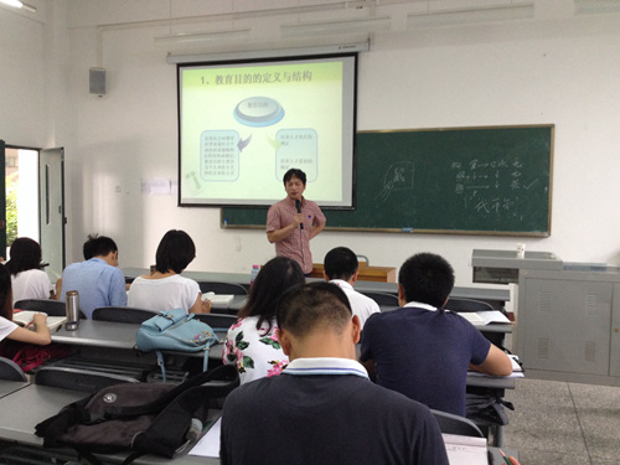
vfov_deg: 40.7
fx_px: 627
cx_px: 310
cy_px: 232
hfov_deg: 52.6
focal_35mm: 35
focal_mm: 4.28
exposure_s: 1/20
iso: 160
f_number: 2.4
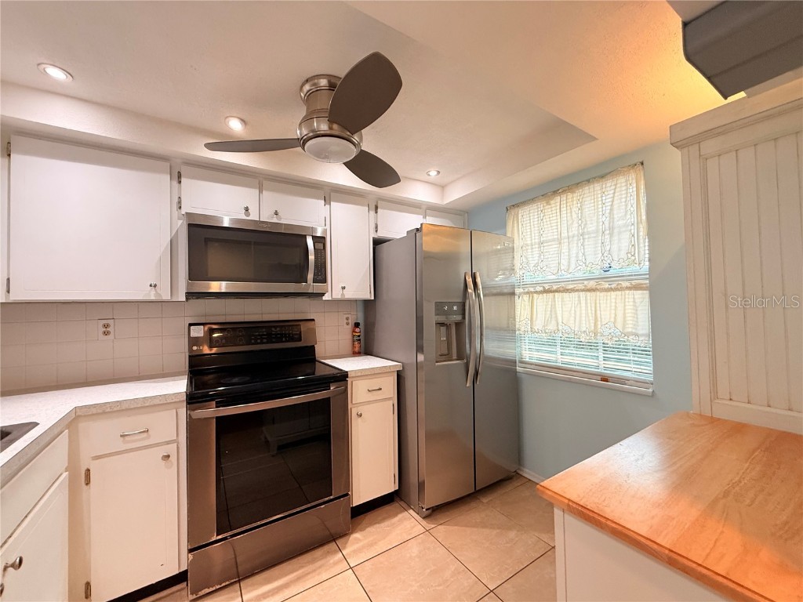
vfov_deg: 85.7
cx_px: 402
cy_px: 301
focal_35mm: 14
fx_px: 325
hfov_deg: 102.1
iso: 250
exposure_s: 1/120
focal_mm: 2.22
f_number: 2.2
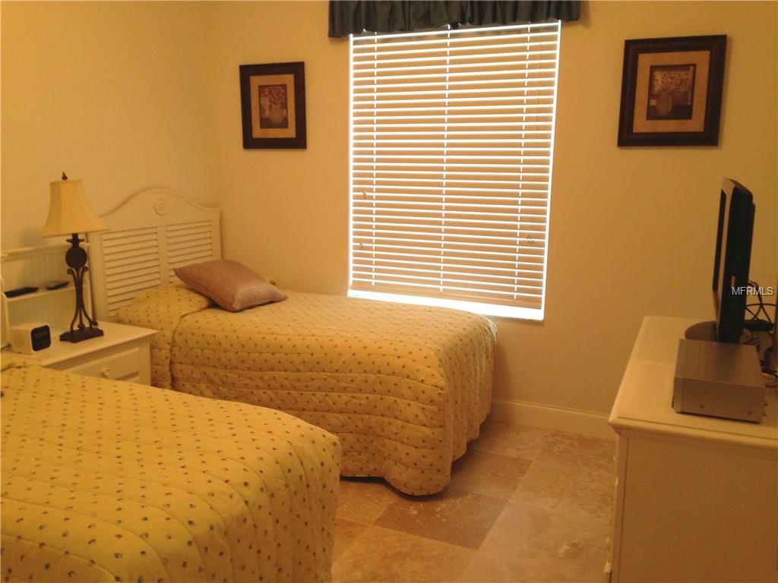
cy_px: 292
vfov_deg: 42.9
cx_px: 389
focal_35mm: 33
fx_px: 742
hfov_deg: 55.4
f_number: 2.4
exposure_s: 1/20
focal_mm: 4.13
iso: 125
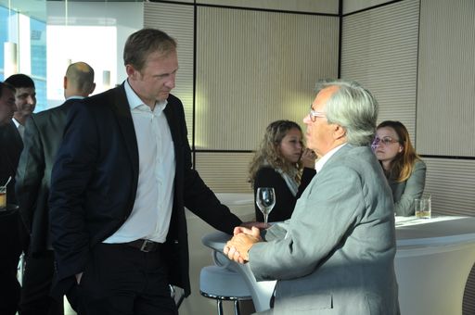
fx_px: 830
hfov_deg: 31.9
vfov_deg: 21.5
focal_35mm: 63
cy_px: 158
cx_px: 238
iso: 250
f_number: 5
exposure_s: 1/125
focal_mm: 42
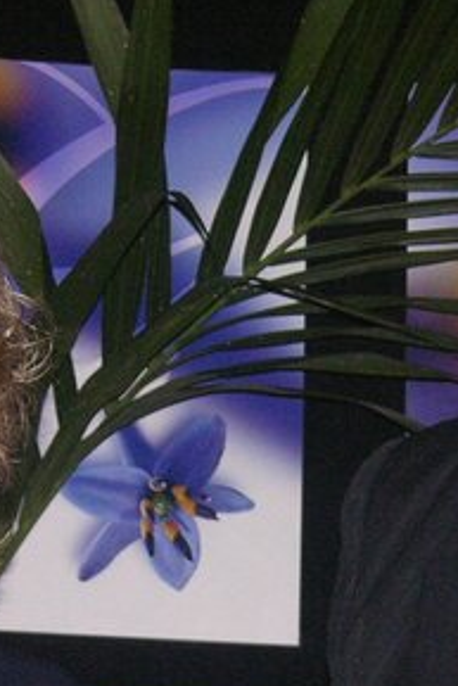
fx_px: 5622
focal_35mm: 295
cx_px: 335
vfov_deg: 7.0
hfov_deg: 4.7
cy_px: 691
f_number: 3.5
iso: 200
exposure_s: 1/120
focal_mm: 21
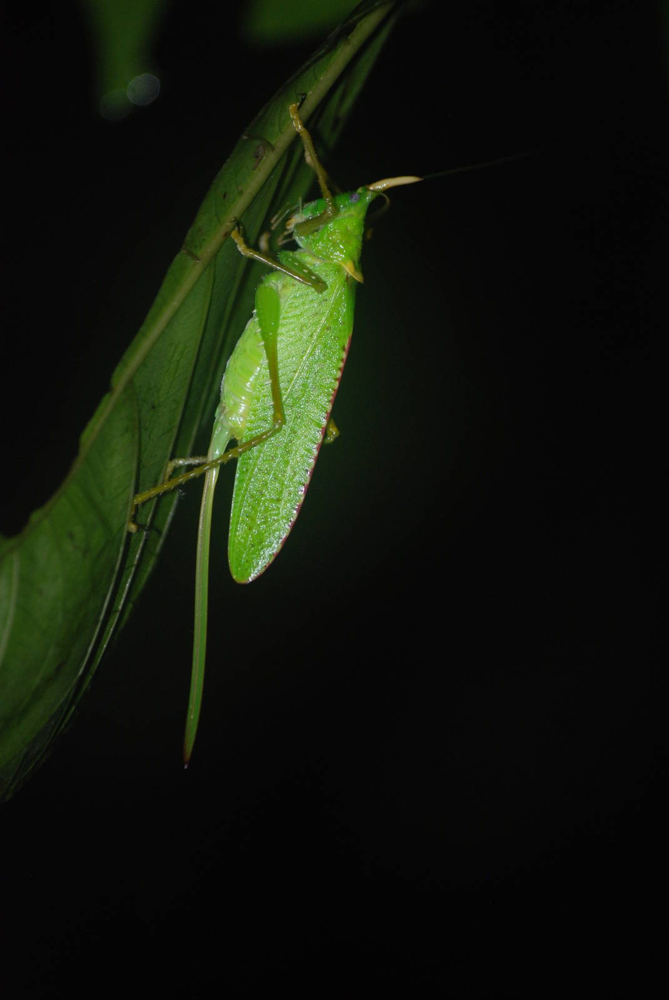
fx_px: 8130
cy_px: 500
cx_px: 334
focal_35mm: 292
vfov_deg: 7.0
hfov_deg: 4.7
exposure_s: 1/60
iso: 400
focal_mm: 195
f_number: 5
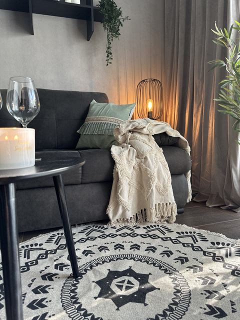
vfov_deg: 71.6
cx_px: 120
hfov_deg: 56.8
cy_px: 160
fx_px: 222
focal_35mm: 24
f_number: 1.78
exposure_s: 1/72
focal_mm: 6.86
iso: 250
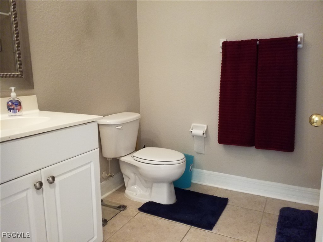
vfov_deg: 51.4
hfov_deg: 65.3
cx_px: 162
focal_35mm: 27
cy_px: 121
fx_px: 252
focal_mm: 3.6
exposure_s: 1/15
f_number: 1.9
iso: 320
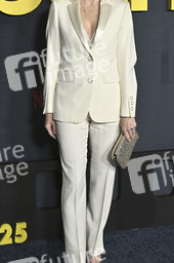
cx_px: 87
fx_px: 545
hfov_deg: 18.1
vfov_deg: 27.0
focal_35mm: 75
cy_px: 118
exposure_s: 1/320
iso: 2500
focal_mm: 48
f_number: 6.3
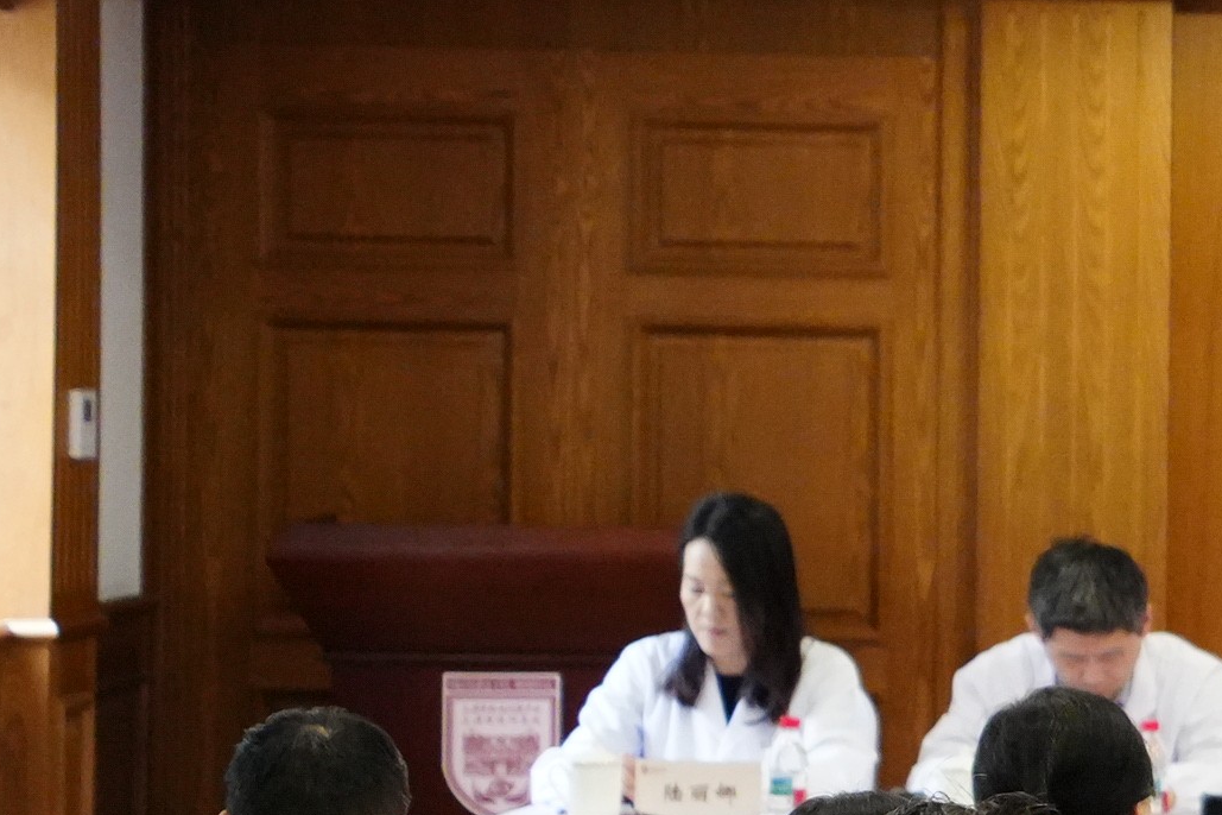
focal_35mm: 235
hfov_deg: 8.6
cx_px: 1866
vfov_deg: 5.8
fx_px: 7976
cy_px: 468
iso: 6400
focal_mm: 69
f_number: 4
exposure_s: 1/400
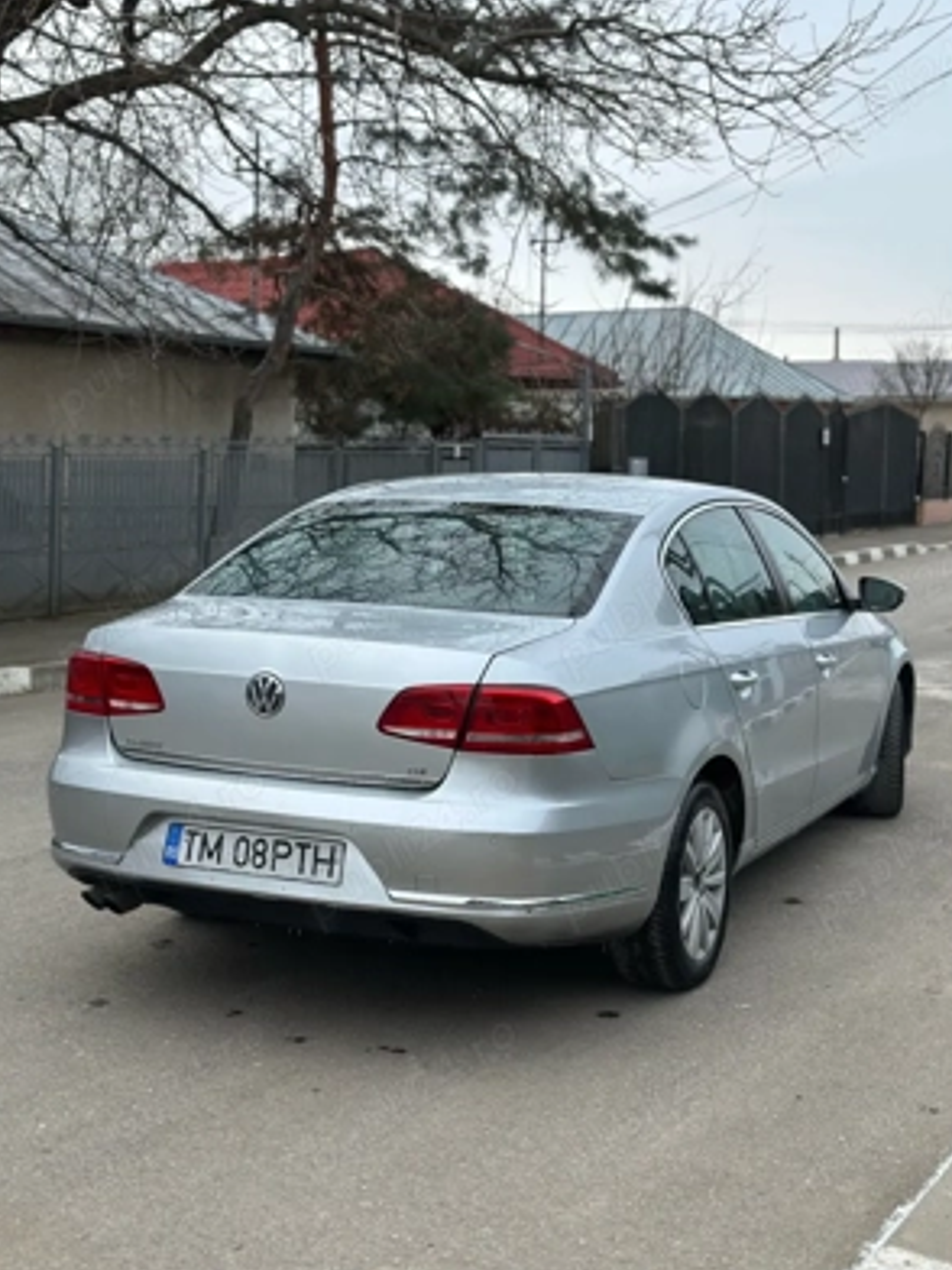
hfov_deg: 29.7
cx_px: 476
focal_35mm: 49
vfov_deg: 38.9
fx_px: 1797
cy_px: 632
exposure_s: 1/1613
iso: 80
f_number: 1.78
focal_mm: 6.86
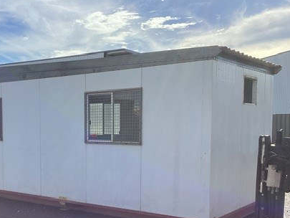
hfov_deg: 38.0
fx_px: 411
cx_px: 75
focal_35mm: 49
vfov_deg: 29.3
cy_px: 157
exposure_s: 1/1404
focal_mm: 3.3
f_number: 2.4
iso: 25
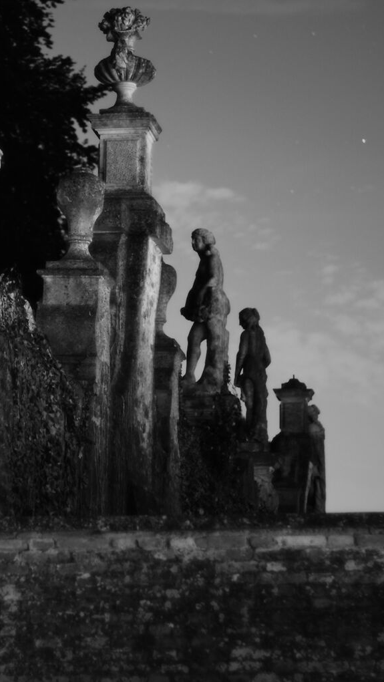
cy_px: 267
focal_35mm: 123
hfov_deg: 9.8
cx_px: 41
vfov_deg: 17.4
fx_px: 2224
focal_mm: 50
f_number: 1.4
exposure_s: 6
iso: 200
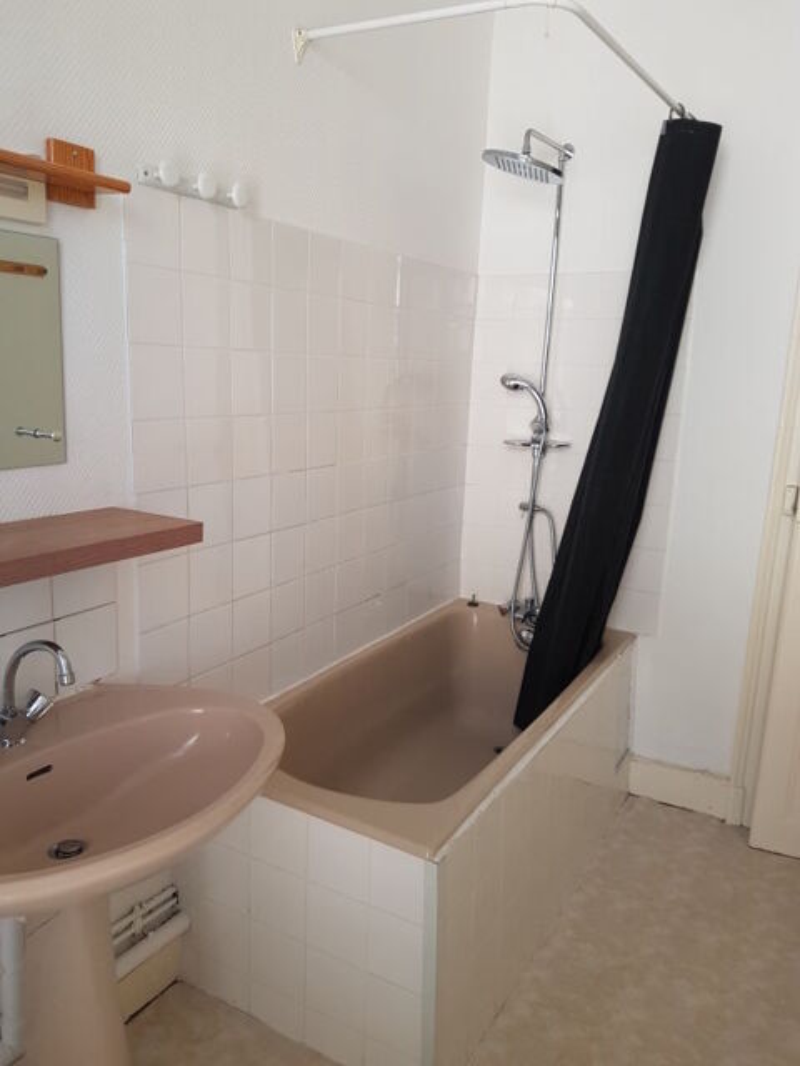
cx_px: 400
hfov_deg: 53.1
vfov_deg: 67.3
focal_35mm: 26
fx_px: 801
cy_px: 533
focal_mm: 4.2
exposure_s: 1/100
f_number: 1.7
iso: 64
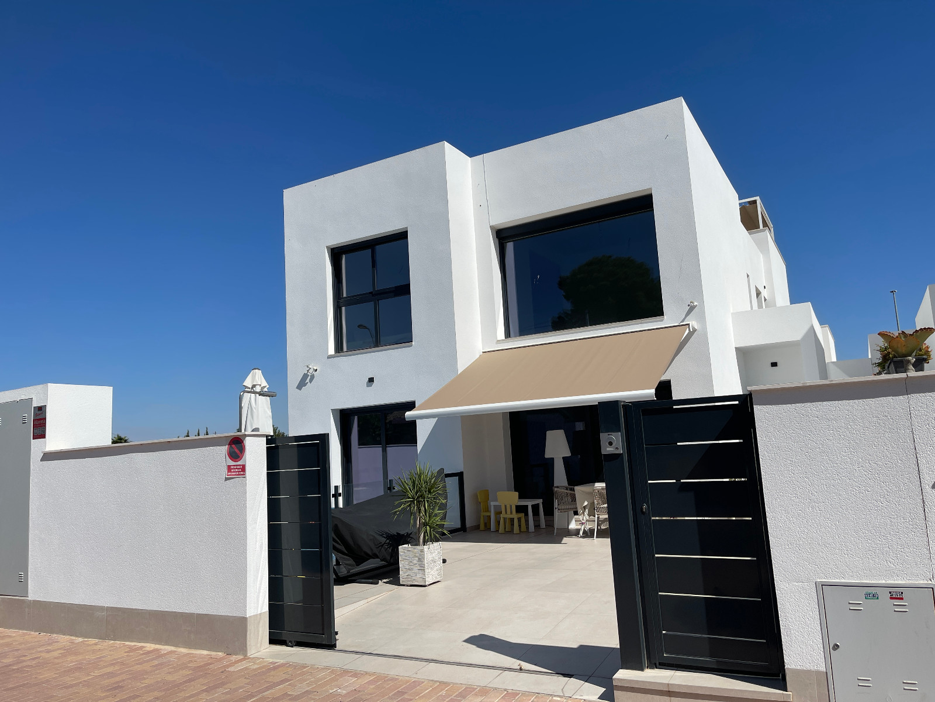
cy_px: 351
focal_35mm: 25
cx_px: 468
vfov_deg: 54.9
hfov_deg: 69.4
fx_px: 675
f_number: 1.6
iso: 32
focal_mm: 5.1
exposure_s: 1/9174
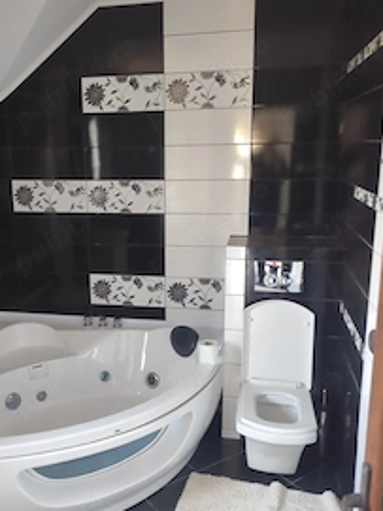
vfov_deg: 54.0
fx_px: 502
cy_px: 258
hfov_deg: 41.4
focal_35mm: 34
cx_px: 142
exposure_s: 1/25
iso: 1600
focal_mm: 6.14
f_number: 1.65
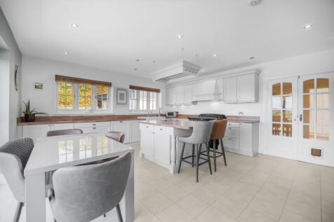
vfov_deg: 81.2
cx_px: 167
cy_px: 111
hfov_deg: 104.3
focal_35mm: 14
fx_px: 130
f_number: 4
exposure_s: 1/400
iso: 400
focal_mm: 14
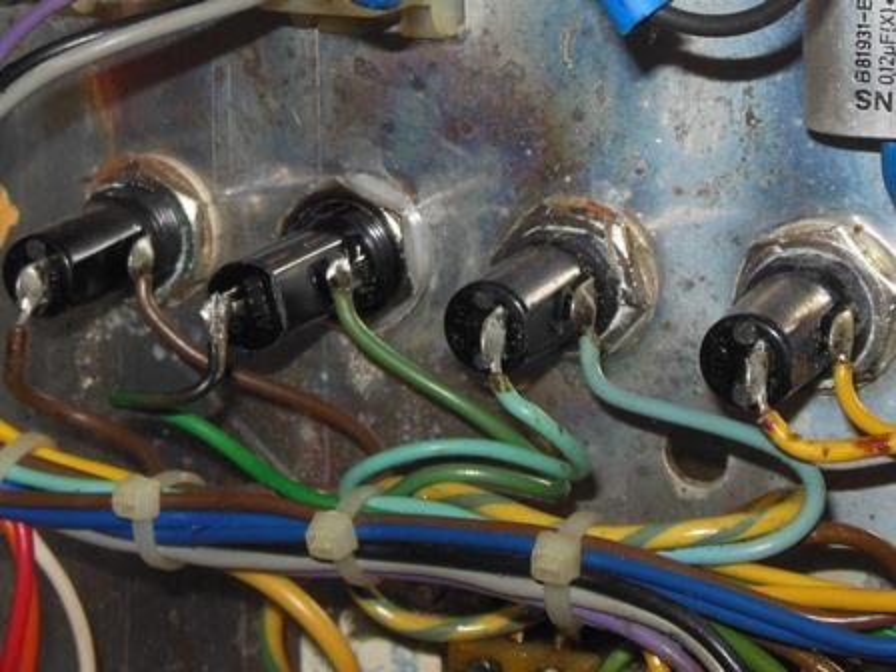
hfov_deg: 43.9
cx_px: 448
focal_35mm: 43
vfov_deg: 33.6
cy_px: 336
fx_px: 1113
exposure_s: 1/30
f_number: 7.5
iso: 125
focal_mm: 7.7
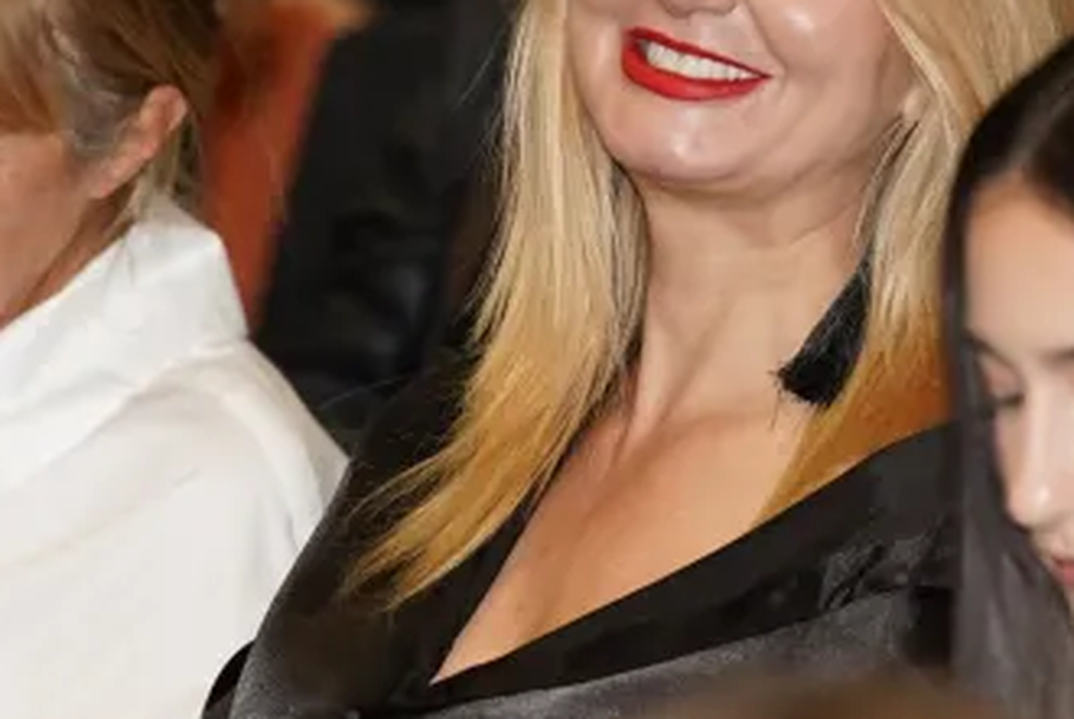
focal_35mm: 451
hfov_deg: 4.6
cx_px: 609
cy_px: -46
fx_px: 13473
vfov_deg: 3.1
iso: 2000
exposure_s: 1/250
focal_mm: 131
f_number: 2.8
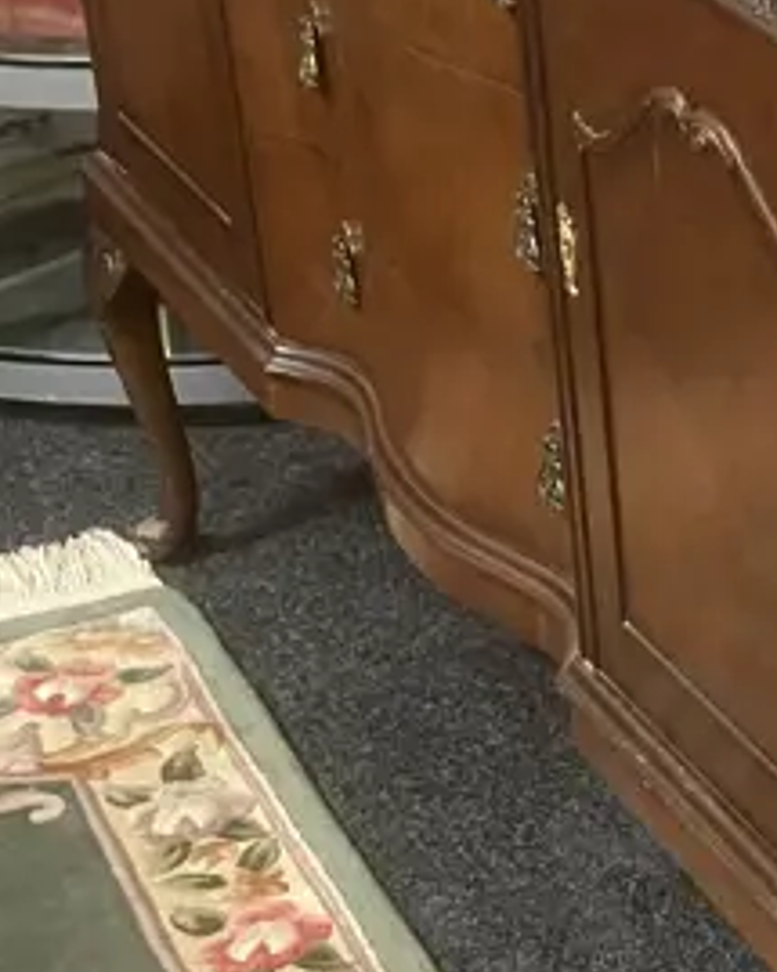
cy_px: 477
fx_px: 2991
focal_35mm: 104
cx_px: 882
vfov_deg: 18.5
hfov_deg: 14.4
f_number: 1.8
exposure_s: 1/37
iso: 400
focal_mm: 3.99
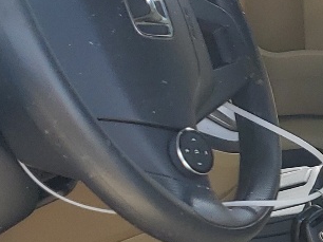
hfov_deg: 13.8
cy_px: 180
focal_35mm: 136
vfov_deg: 10.9
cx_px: 464
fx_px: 1268
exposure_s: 1/714
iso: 50
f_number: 1.5
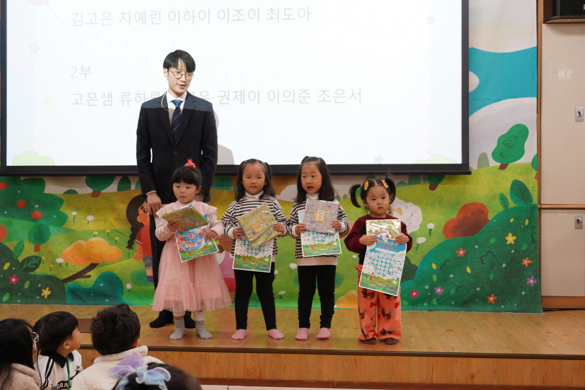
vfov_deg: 31.9
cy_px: 195
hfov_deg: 46.4
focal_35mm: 42
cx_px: 292
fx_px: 683
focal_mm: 42
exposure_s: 1/160
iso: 2500
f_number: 5.6
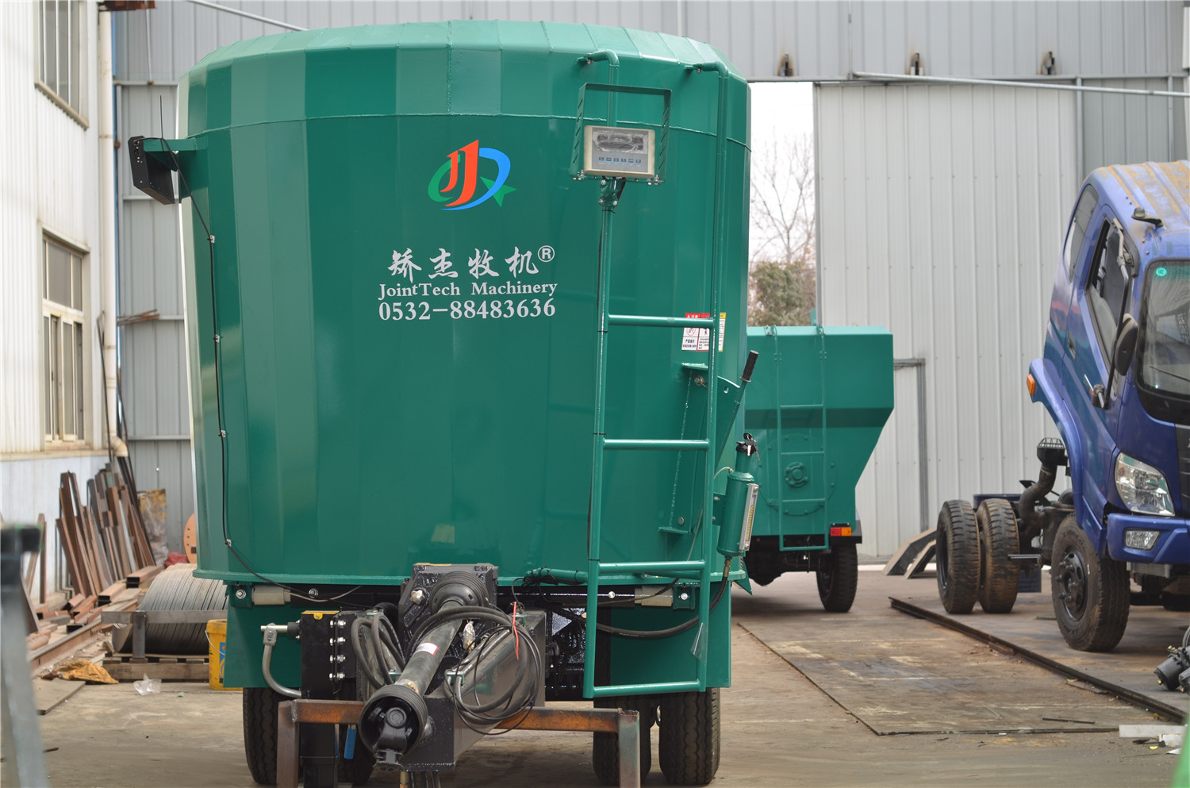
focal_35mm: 75
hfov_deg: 27.0
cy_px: 394
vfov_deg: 18.1
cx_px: 595
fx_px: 2474
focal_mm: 50
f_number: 4.5
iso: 100
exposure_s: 1/250
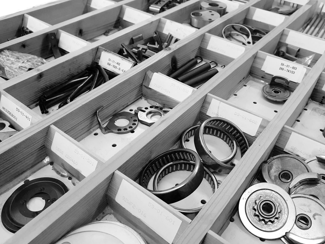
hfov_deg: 60.0
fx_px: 282
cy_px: 118
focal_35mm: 30
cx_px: 167
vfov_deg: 46.8
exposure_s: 1/100
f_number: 2.4
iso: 160
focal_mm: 4.3
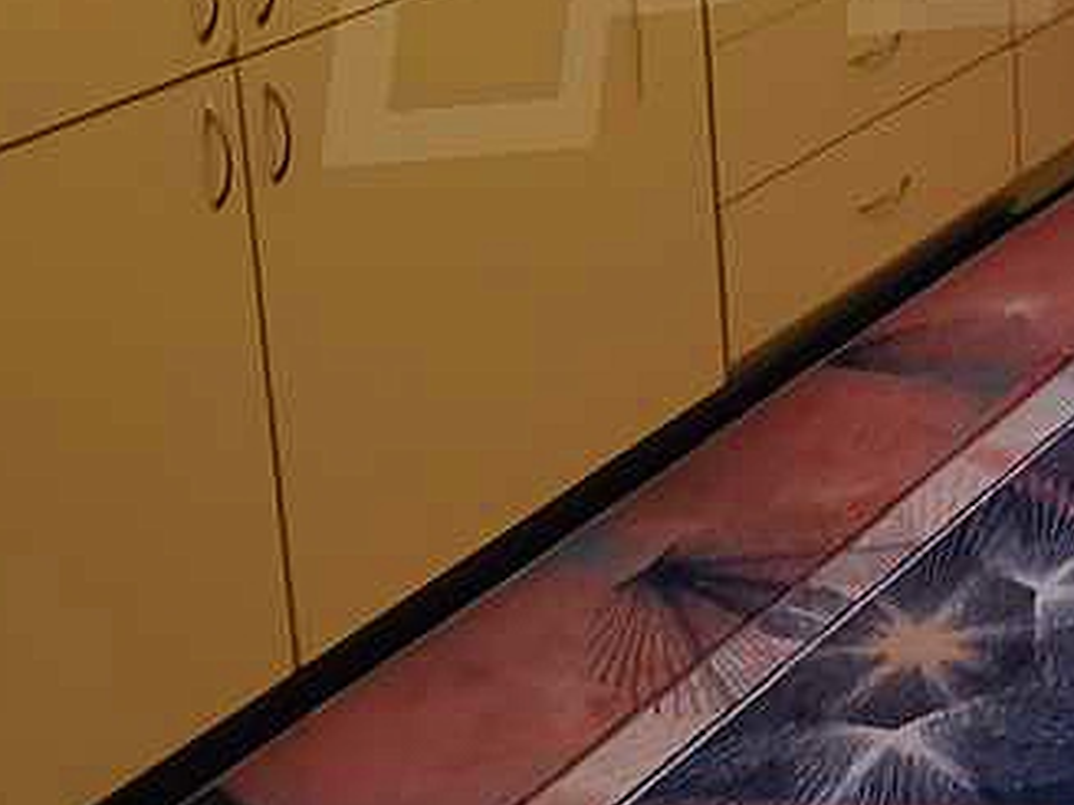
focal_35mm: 78
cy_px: -383
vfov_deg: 17.2
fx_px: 2419
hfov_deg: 20.7
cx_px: 1682
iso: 200
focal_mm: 2.23
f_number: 2.2
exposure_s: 1/33.3
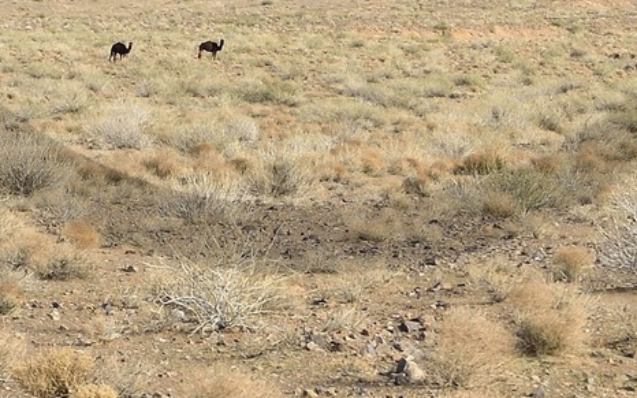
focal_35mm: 245
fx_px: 4252
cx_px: 305
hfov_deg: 8.6
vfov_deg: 5.3
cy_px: -297
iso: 200
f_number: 6.3
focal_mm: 70
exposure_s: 1/800
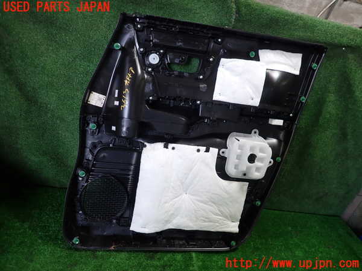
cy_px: 136
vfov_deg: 54.9
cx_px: 181
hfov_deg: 69.4
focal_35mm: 25
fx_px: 261
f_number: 2
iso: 160
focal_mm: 4.5
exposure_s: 1/60
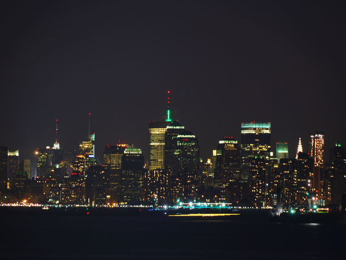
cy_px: 139
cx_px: 188
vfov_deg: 4.2
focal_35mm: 354
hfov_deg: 5.6
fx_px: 3538
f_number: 5.6
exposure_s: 6
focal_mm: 200
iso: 100
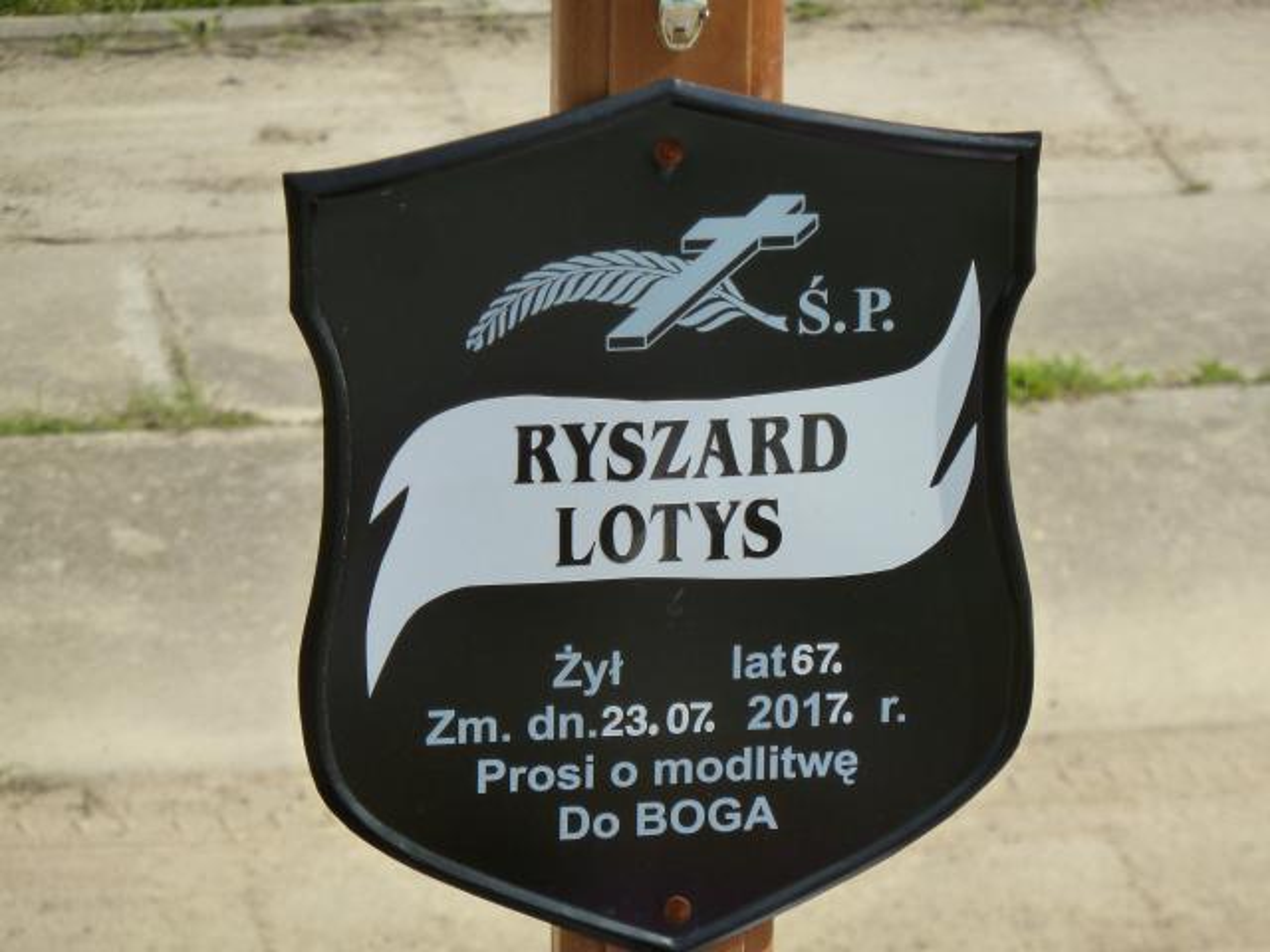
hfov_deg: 9.4
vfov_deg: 7.1
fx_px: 7705
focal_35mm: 210
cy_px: 476
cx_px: 635
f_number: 4.6
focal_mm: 34.4
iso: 125
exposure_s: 1/400
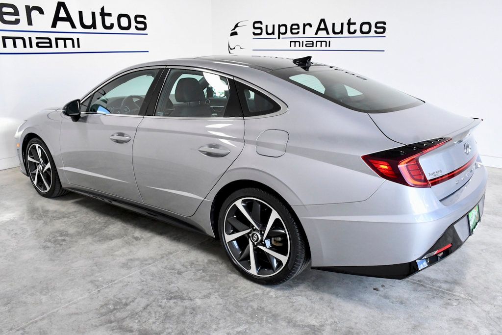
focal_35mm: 30
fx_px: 418
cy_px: 168
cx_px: 251
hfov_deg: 61.9
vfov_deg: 43.6
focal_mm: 20
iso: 2500
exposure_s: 1/320
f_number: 9
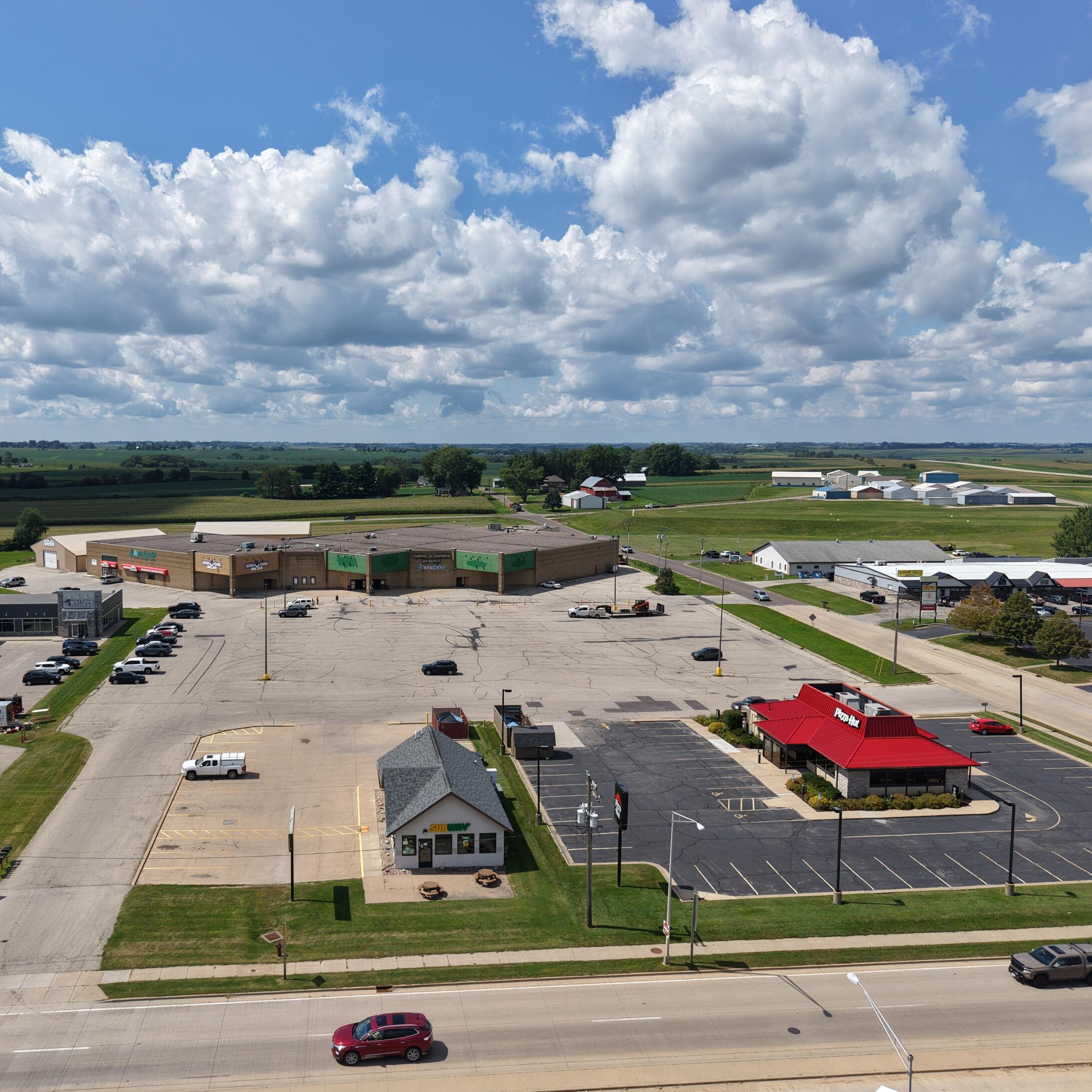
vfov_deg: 55.6
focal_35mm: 29
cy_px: 536
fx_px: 1035
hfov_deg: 55.1
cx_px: 421
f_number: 1.8
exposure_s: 1/5000
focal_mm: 8.67
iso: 120
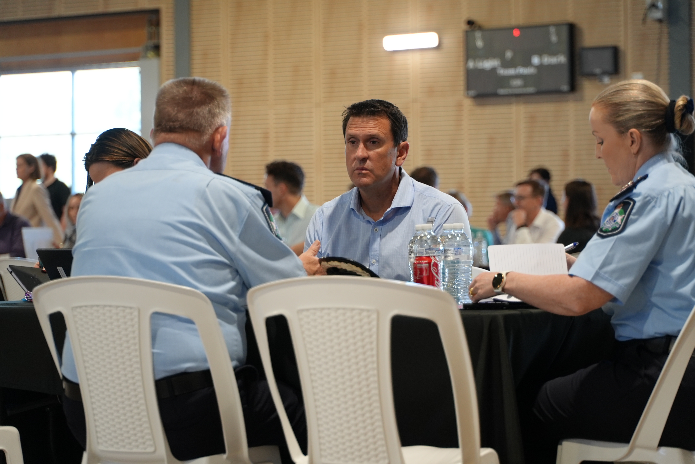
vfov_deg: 12.8
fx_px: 2067
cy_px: 232
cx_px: 348
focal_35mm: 107
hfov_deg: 19.1
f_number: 4
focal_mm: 107
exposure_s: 1/160
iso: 1600
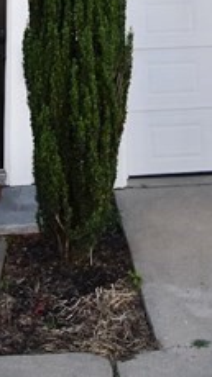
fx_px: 578
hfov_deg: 20.8
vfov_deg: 25.5
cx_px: 95
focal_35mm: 58
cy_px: -210
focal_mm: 11
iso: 560
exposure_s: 1/500
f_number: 8
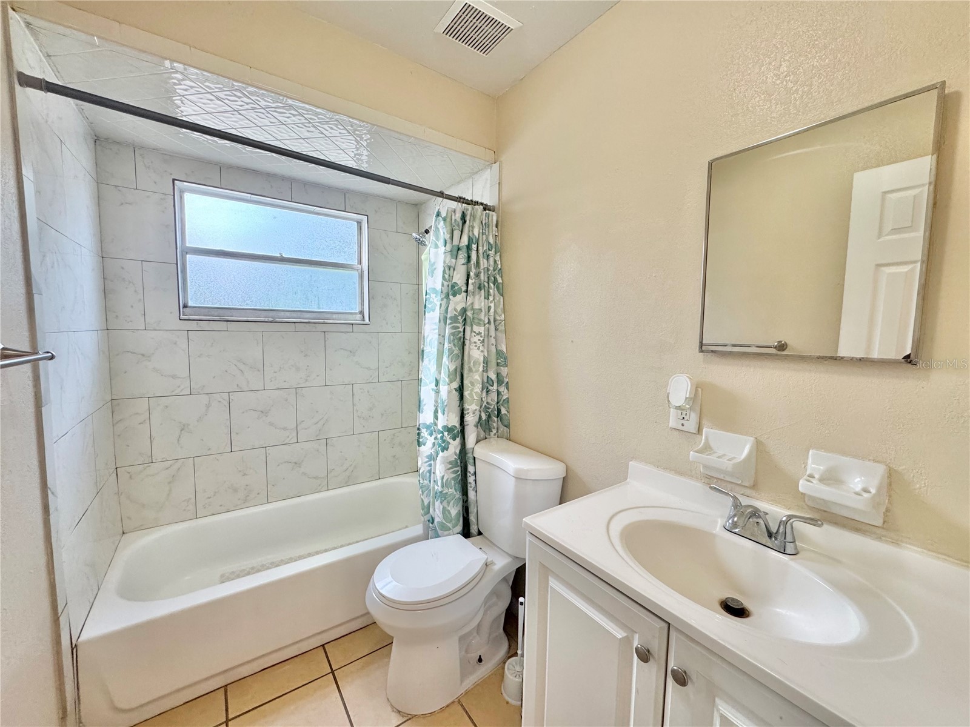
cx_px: 485
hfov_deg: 102.1
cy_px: 364
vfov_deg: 85.7
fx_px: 392
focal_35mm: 14
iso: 250
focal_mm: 2.22
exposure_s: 1/120
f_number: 2.2
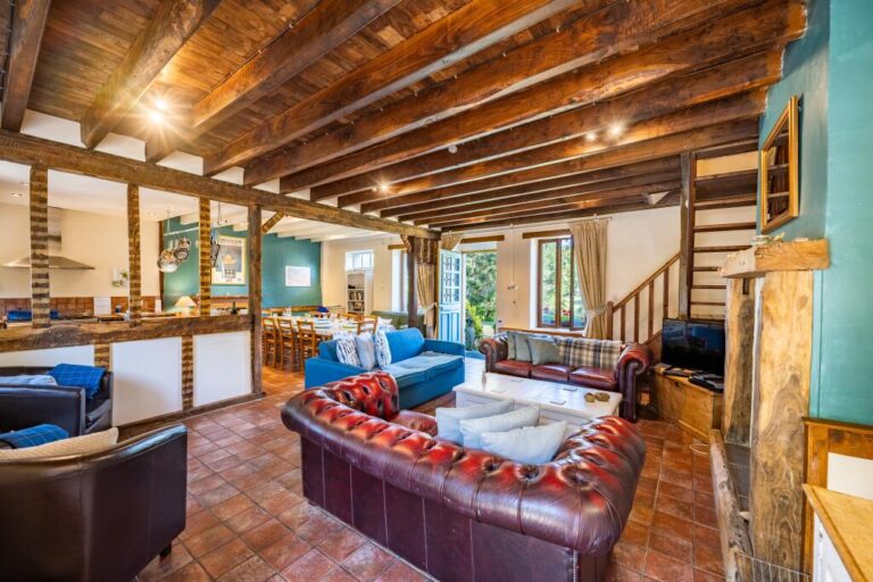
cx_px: 436
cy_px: 291
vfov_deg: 81.2
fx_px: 339
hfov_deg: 104.3
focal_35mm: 14
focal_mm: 14
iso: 100
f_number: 5.6
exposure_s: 1/60
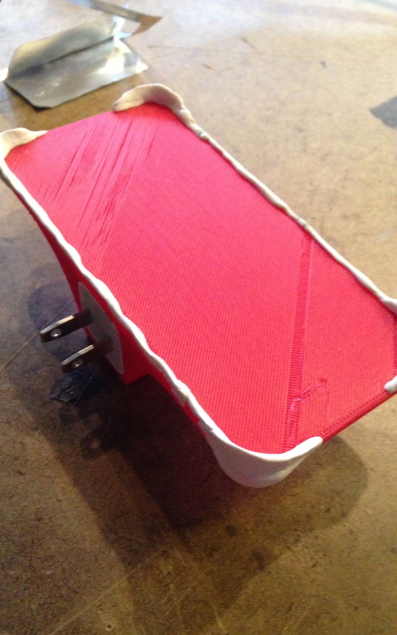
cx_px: 216
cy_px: 320
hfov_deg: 35.3
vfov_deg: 54.0
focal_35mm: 36
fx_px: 623
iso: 500
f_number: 2.4
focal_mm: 4.13
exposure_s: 1/15
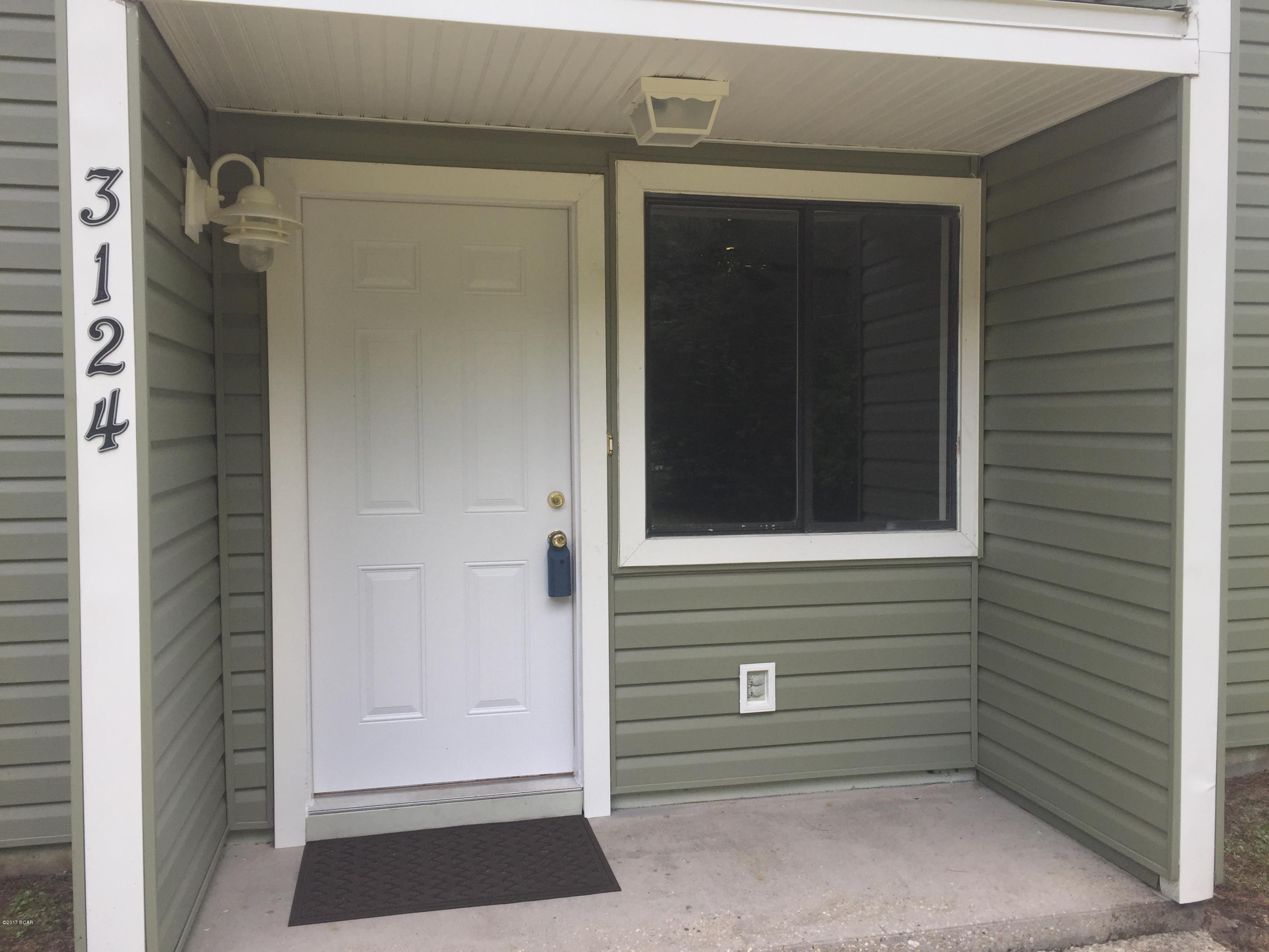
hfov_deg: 61.7
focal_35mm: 29
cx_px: 634
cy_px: 476
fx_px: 1063
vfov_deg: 48.2
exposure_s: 1/344
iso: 32
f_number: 2.2
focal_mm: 4.15
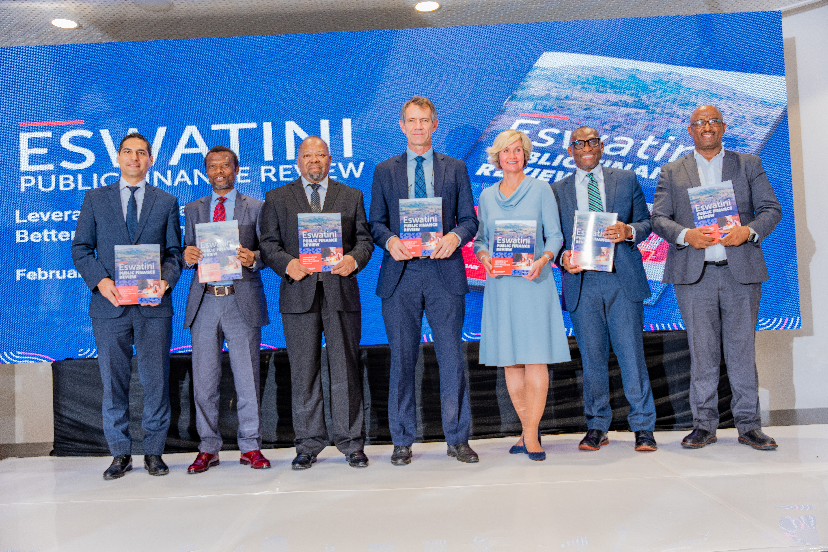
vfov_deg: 38.2
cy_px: 276
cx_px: 414
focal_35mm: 35
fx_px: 798
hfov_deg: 54.8
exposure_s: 1/250
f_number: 2.8
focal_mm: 34.7
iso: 400
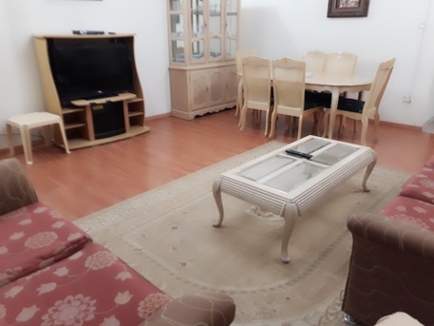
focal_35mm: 27
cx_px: 217
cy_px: 163
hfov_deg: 65.3
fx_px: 339
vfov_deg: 51.4
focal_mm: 3.6
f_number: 1.9
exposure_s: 1/17
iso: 250
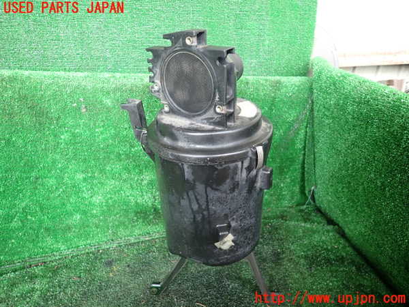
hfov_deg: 69.4
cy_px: 154
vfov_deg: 54.9
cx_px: 204
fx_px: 295
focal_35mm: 25
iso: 200
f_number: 2
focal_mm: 4.5
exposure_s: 1/30
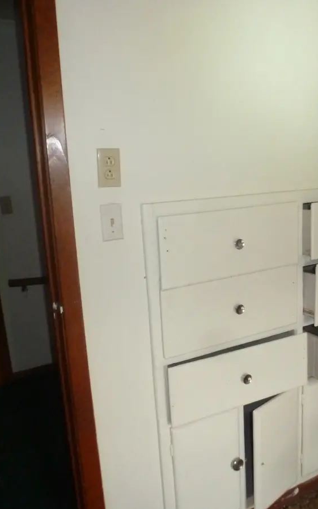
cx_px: 226
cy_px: 254
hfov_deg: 36.6
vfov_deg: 56.7
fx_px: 472
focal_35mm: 34
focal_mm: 4.3
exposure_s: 1/60
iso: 400
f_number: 3.3
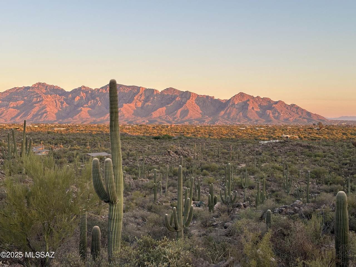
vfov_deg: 30.3
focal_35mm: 48
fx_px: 494
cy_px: 134
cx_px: 178
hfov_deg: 39.7
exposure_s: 1/380
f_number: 1.78
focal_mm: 6.86
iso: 64
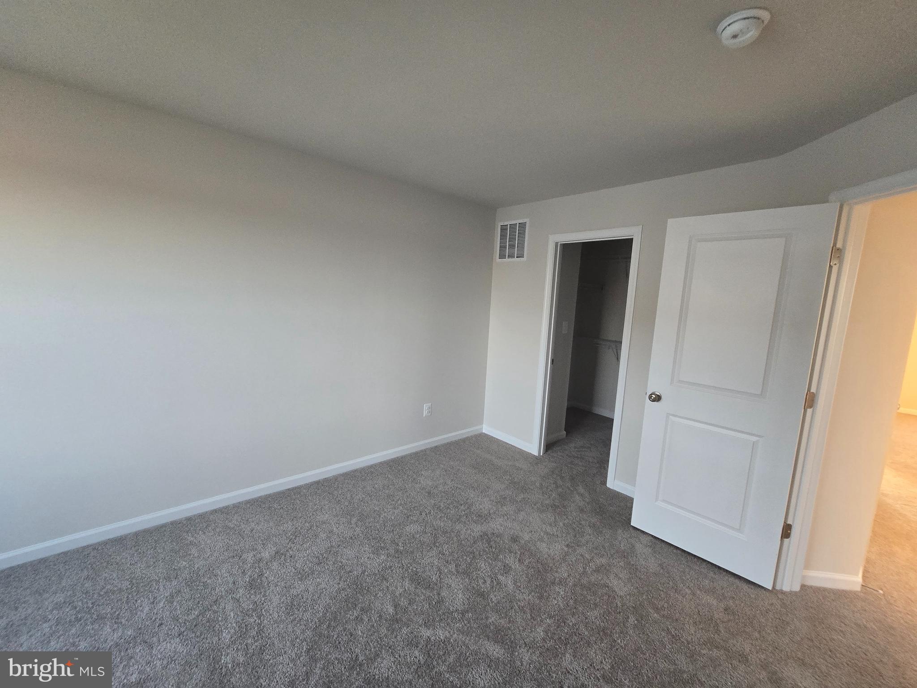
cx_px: 458
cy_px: 344
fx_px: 344
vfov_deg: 89.9
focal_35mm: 13
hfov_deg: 106.2
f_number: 2.2
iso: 320
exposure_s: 1/60
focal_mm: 2.2
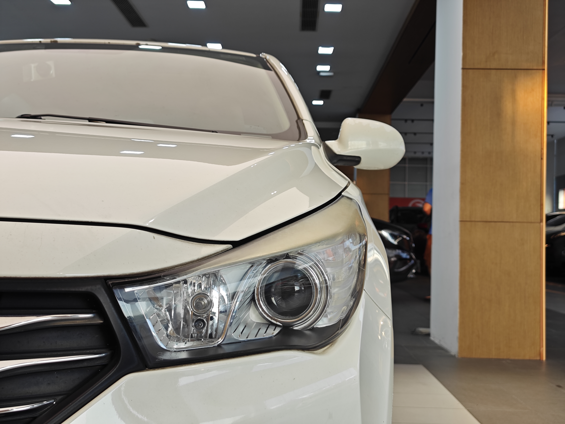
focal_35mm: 46
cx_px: 282
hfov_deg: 41.2
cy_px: 212
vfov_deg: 31.5
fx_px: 751
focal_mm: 8.7
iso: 64
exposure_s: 1/100
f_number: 1.9
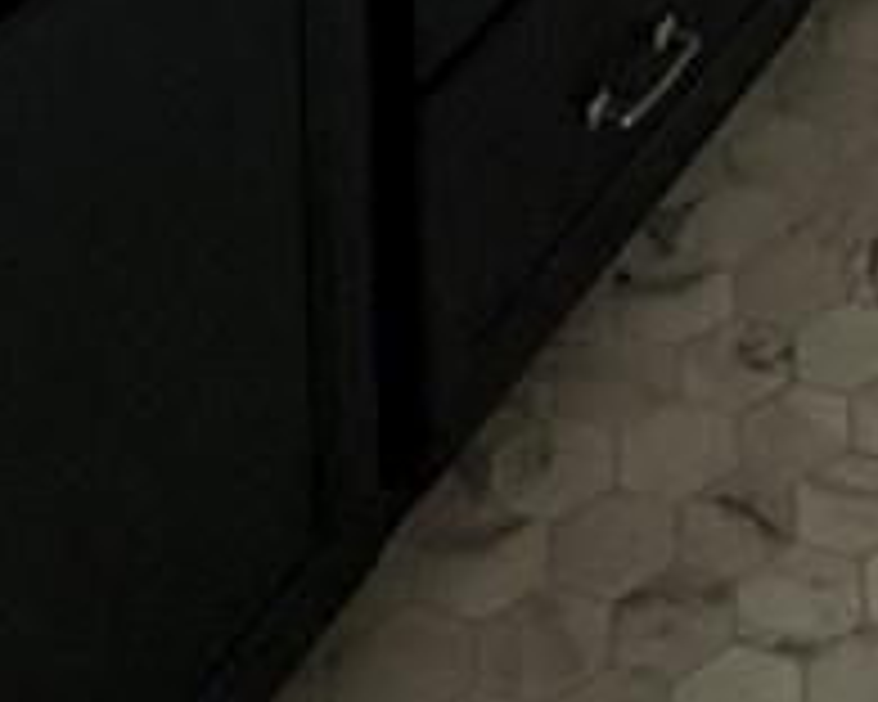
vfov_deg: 10.0
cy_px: -1454
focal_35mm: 112
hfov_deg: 16.1
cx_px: 1207
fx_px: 2910
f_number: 2.2
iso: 200
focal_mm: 2.22
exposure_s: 1/99
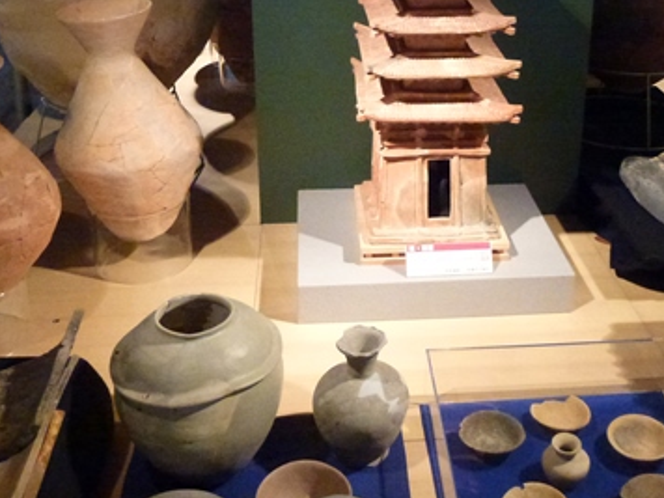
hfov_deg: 41.9
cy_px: 86
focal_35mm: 45
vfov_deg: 31.2
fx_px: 863
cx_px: 395
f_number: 3.3
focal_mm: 4.3
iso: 800
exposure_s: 1/40
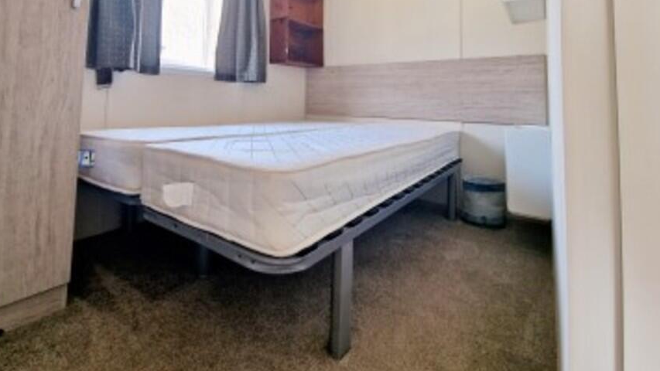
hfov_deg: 95.4
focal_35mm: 17
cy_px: 81
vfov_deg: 59.5
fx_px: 298
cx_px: 287
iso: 50
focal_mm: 2.2
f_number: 2.2
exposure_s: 1/60.2
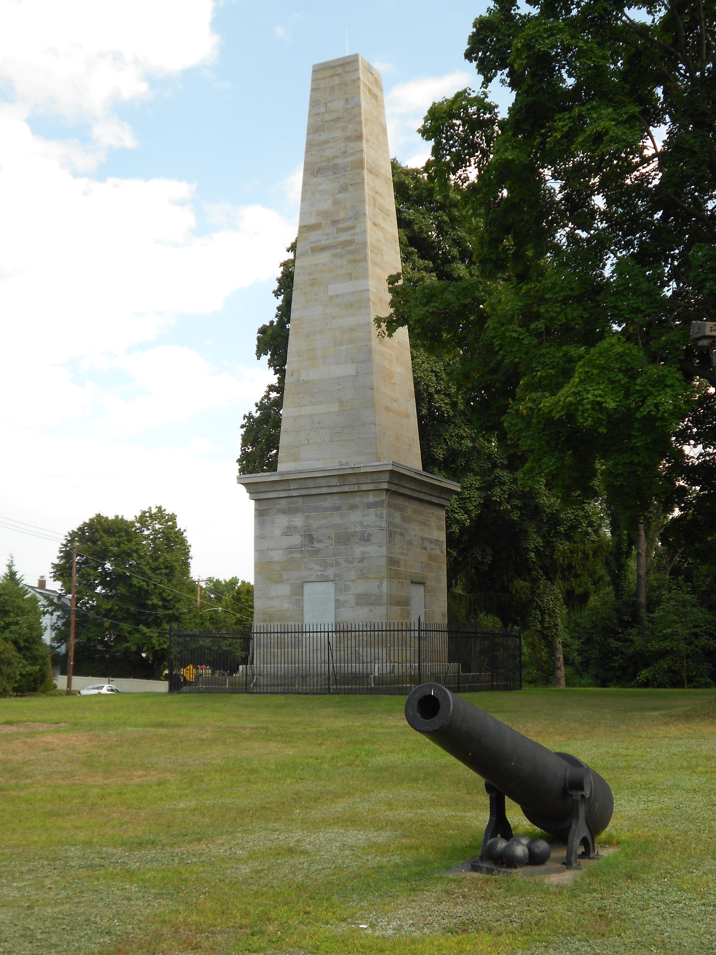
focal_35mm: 43
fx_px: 1186
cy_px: 478
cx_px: 358
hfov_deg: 33.6
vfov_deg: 43.9
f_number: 4.2
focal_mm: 7.7
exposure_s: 1/250
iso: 80
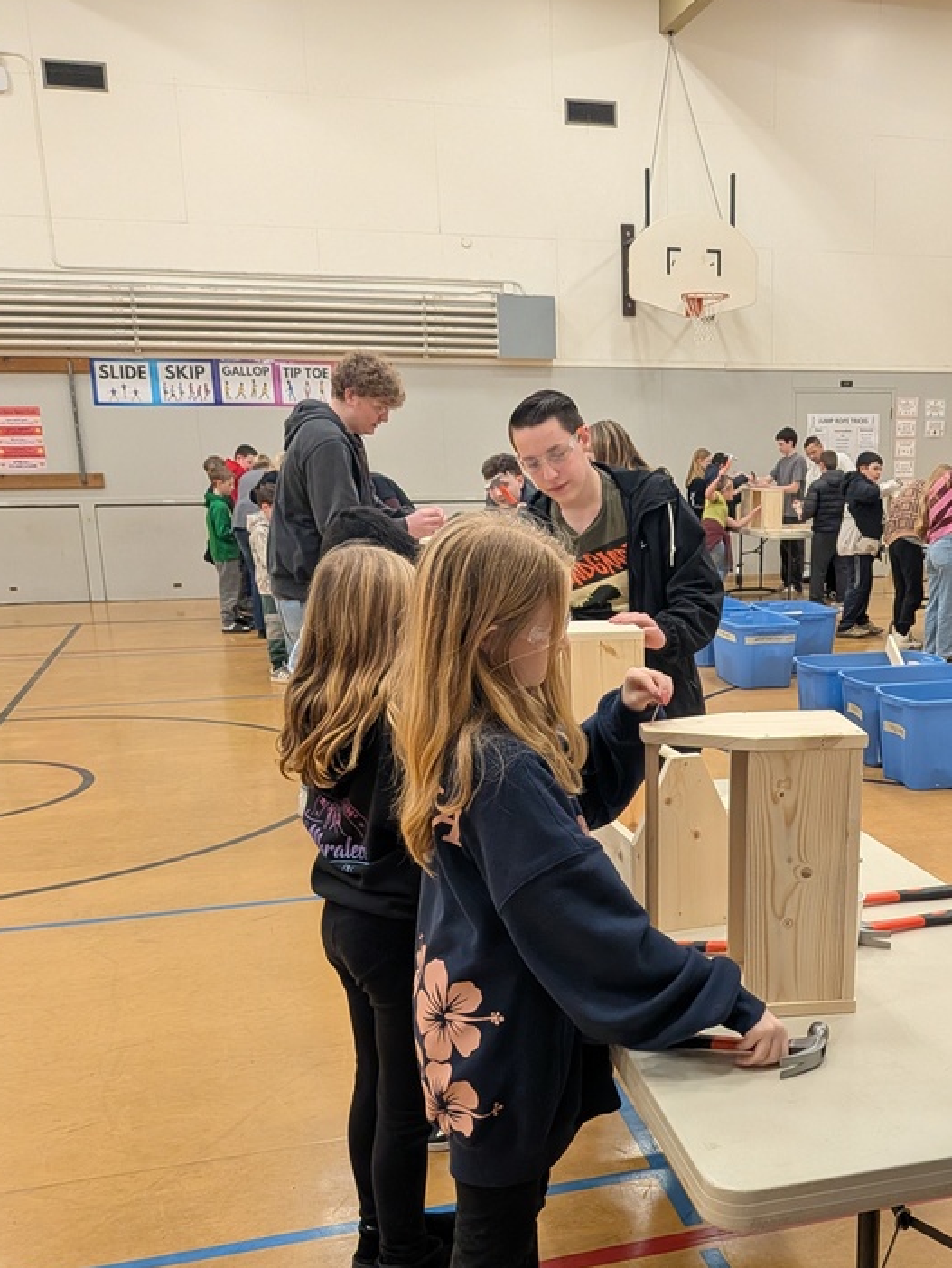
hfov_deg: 40.0
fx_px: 1283
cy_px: 818
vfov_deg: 51.9
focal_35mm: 35
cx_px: 668
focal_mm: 4.53
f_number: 1.7
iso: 788
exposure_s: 1/415
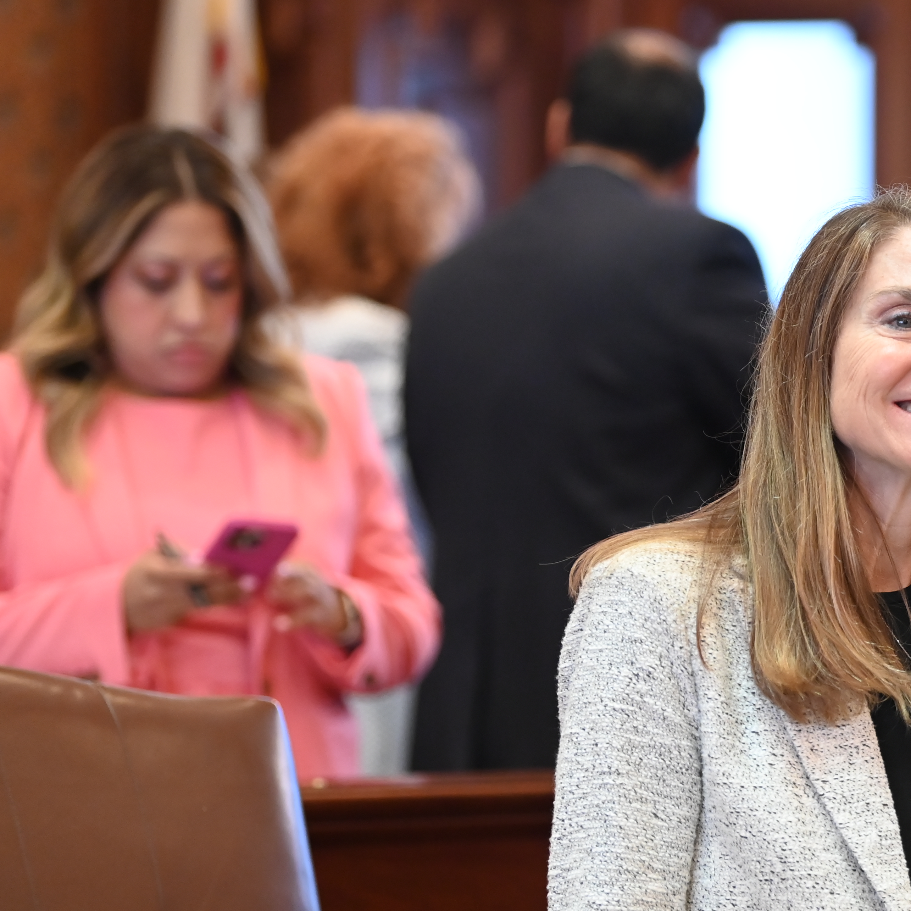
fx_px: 6580
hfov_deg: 7.9
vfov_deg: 7.9
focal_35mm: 221
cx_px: 977
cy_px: 588
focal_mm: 120
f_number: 2.8
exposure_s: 1/200
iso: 3200
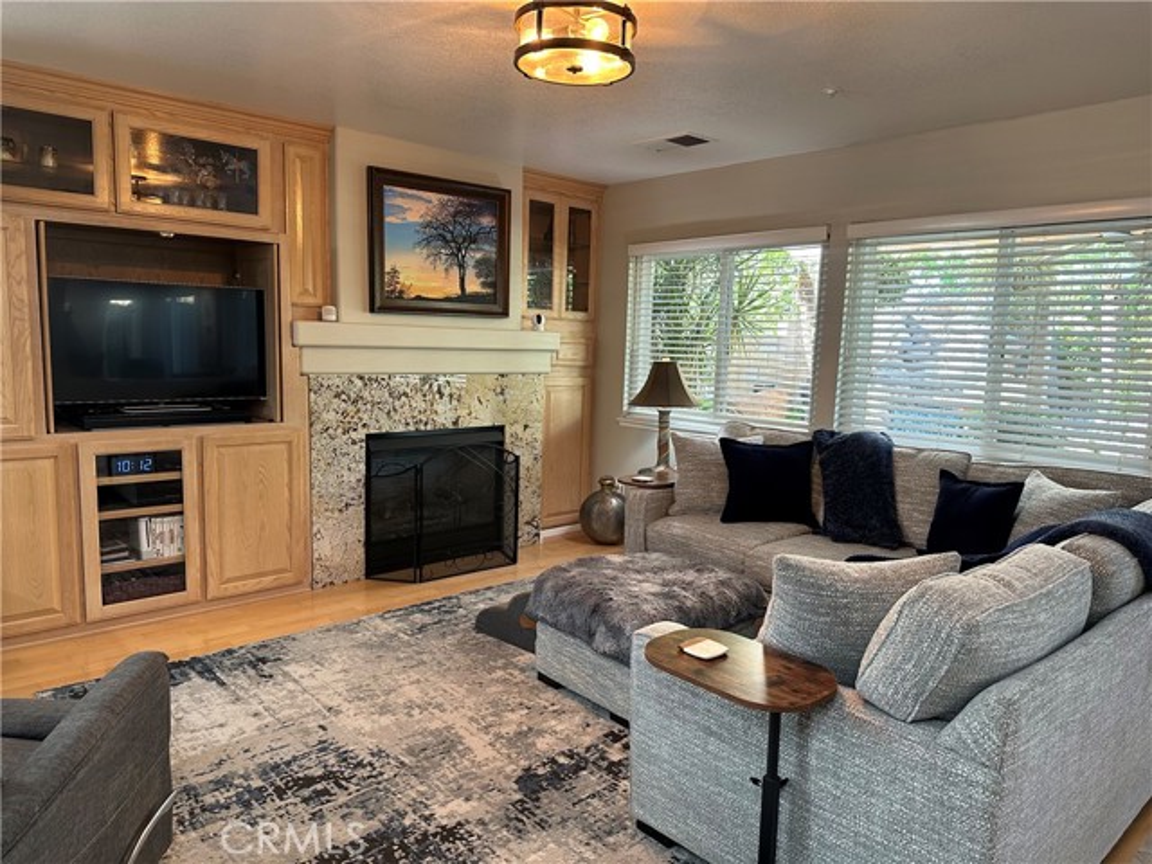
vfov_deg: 56.8
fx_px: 799
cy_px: 432
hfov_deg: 71.6
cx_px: 576
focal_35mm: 24
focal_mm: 6.86
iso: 160
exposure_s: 1/60
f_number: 1.78
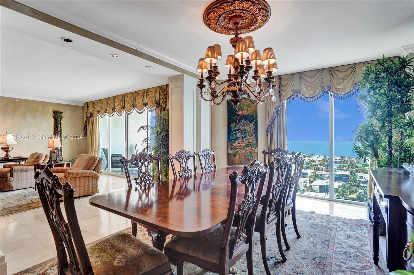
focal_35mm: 17
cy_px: 138
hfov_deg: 93.3
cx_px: 207
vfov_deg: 70.3
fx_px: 195
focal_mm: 17
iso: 1000
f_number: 5
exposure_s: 1/200
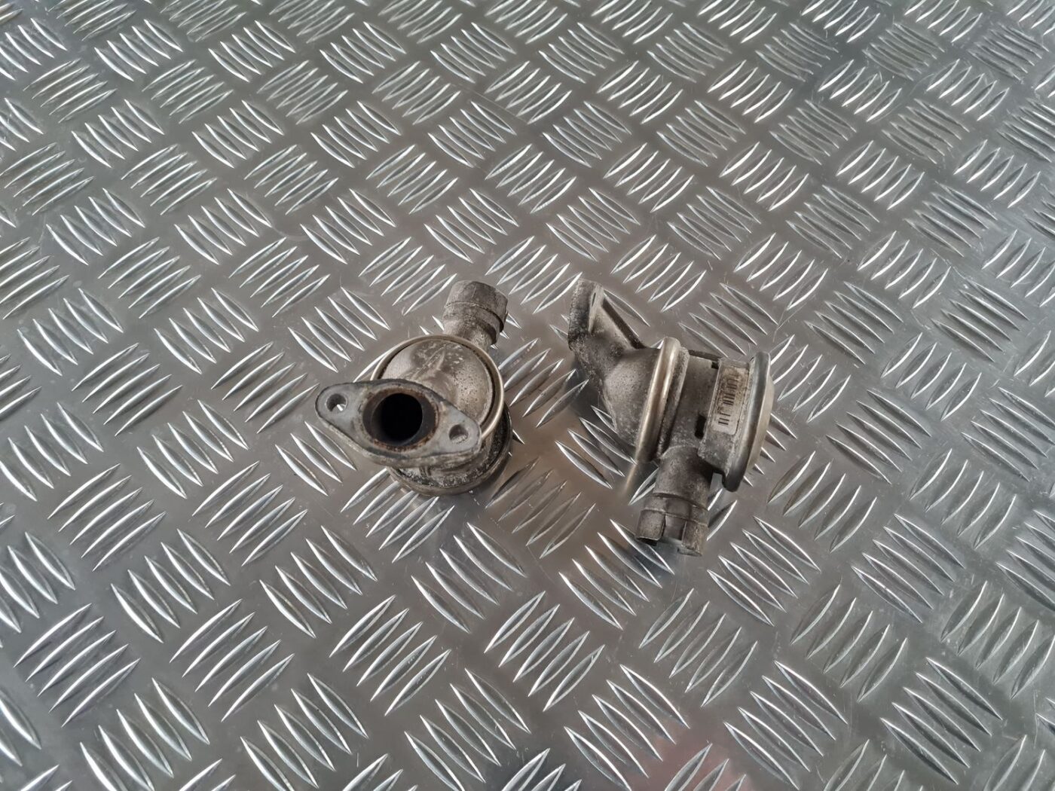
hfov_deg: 67.3
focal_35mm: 26
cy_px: 396
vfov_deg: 53.1
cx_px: 528
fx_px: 792
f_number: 1.8
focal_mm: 5.4
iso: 500
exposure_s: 1/50
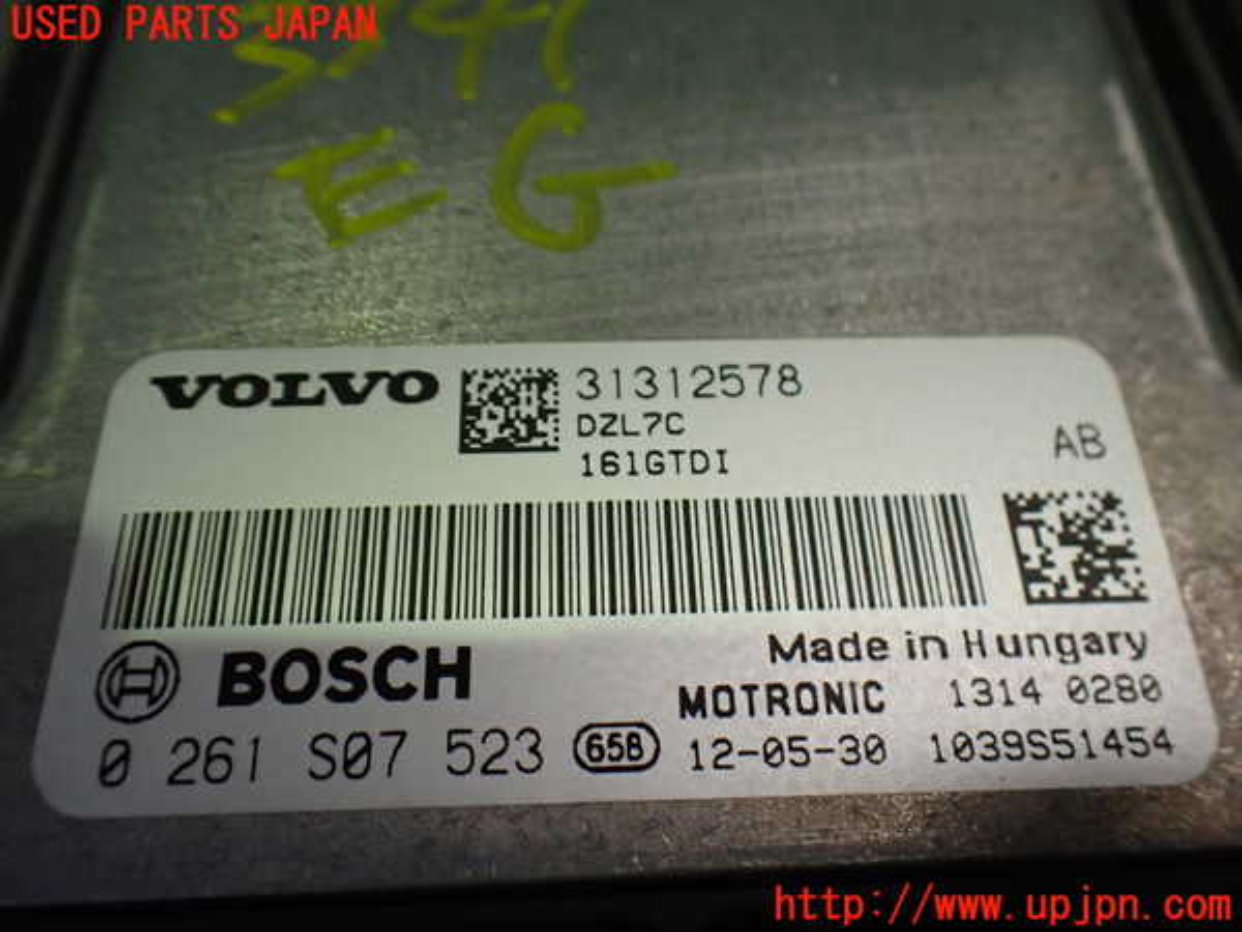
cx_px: 621
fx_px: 1076
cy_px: 466
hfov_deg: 60.0
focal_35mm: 30
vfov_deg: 46.8
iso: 400
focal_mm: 5.4
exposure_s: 1/125
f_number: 2.3
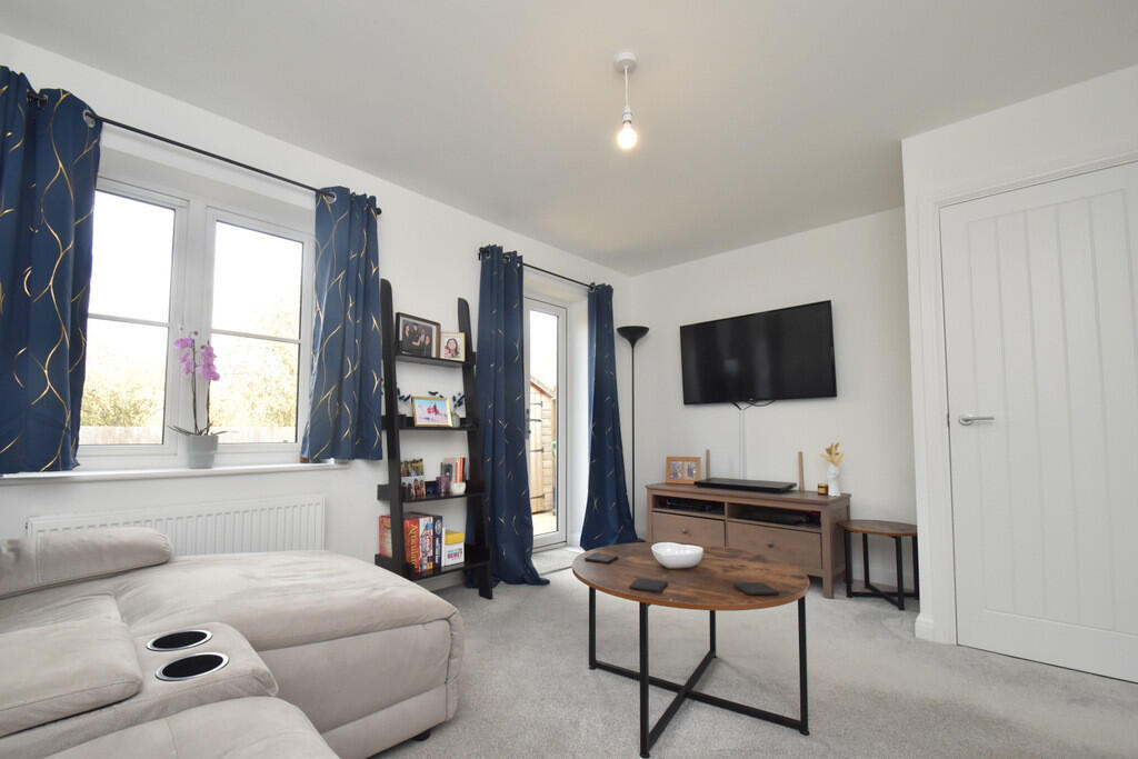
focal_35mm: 15
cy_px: 380
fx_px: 474
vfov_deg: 77.3
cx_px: 569
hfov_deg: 100.4
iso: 640
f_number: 9
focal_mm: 10
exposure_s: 1/60
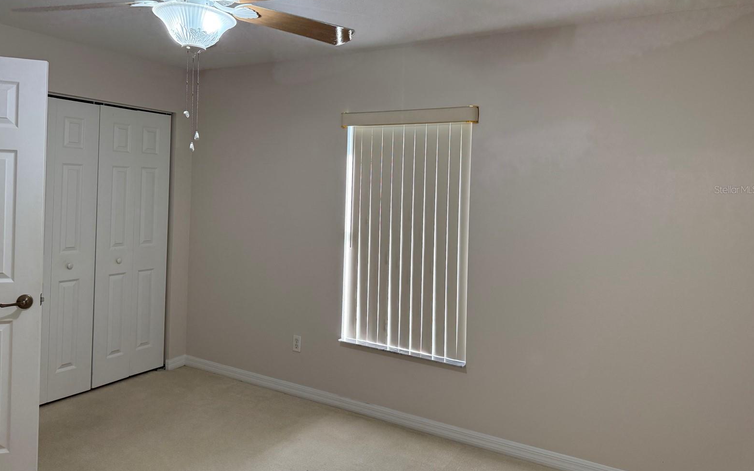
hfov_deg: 70.4
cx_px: 375
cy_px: 189
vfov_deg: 47.3
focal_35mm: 26
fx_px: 534
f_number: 1.78
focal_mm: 6.76
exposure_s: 1/196
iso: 200
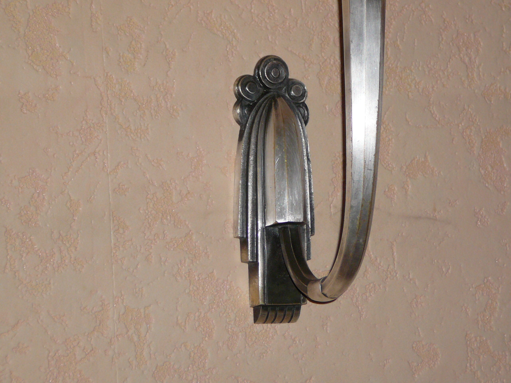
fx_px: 2377
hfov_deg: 12.3
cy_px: 192
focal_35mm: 161
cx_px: 256
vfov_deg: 9.2
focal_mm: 23.9
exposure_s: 1/30
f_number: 4
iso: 160
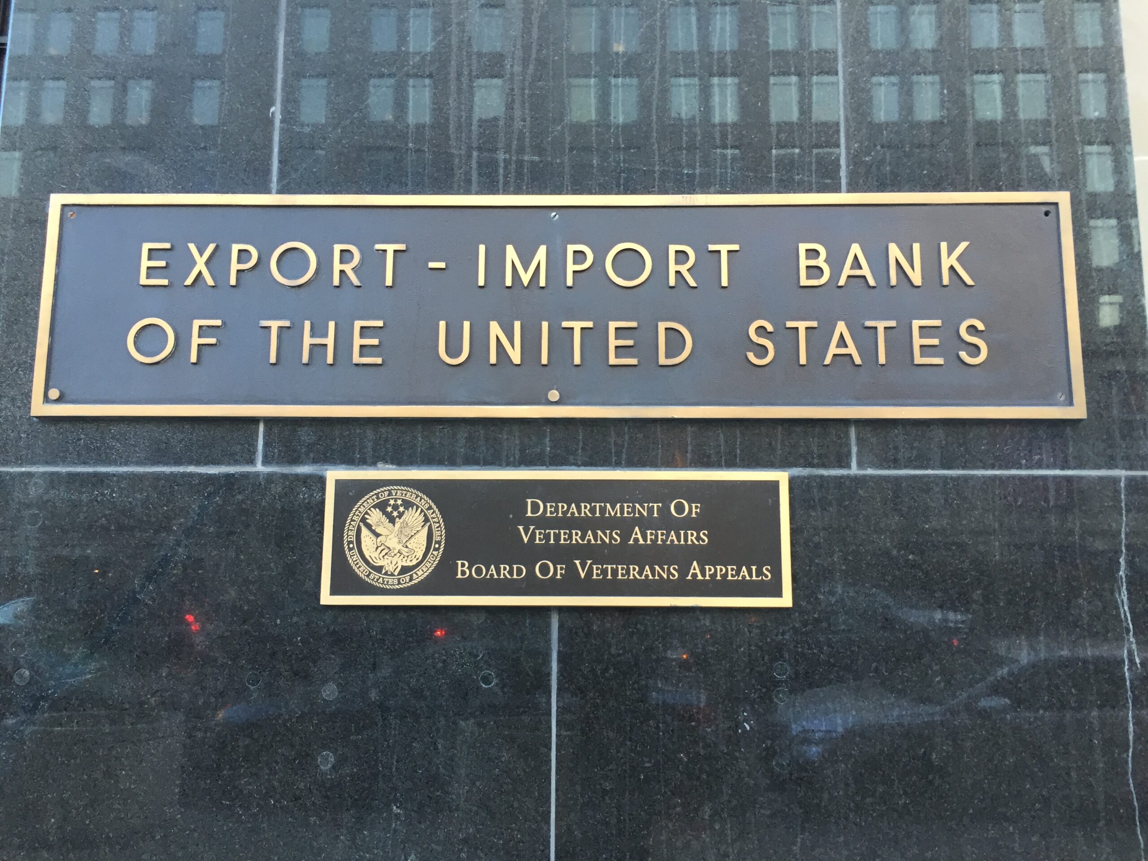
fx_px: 962
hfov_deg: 61.7
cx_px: 574
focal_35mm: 29
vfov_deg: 48.2
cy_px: 430
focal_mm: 4.15
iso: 64
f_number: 2.2
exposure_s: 1/30
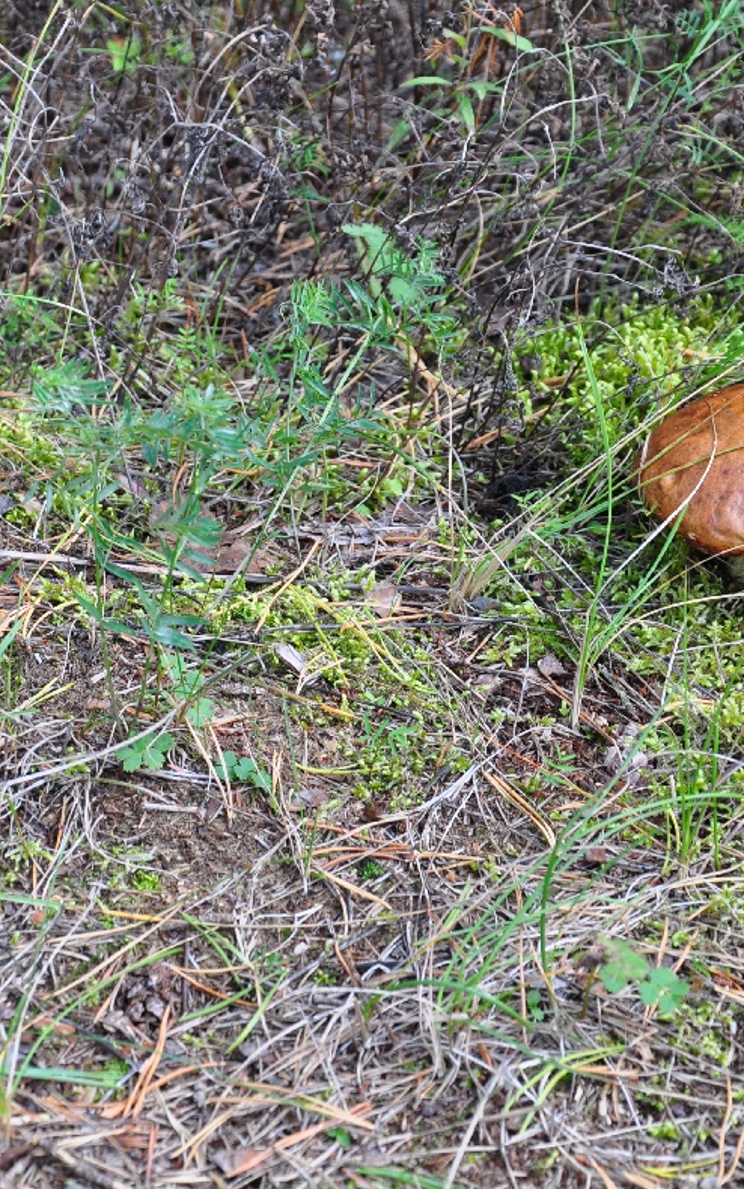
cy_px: 598
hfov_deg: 8.6
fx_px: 4962
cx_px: 309
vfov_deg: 13.7
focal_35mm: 153
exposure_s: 1/60
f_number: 8
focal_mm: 66
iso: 250
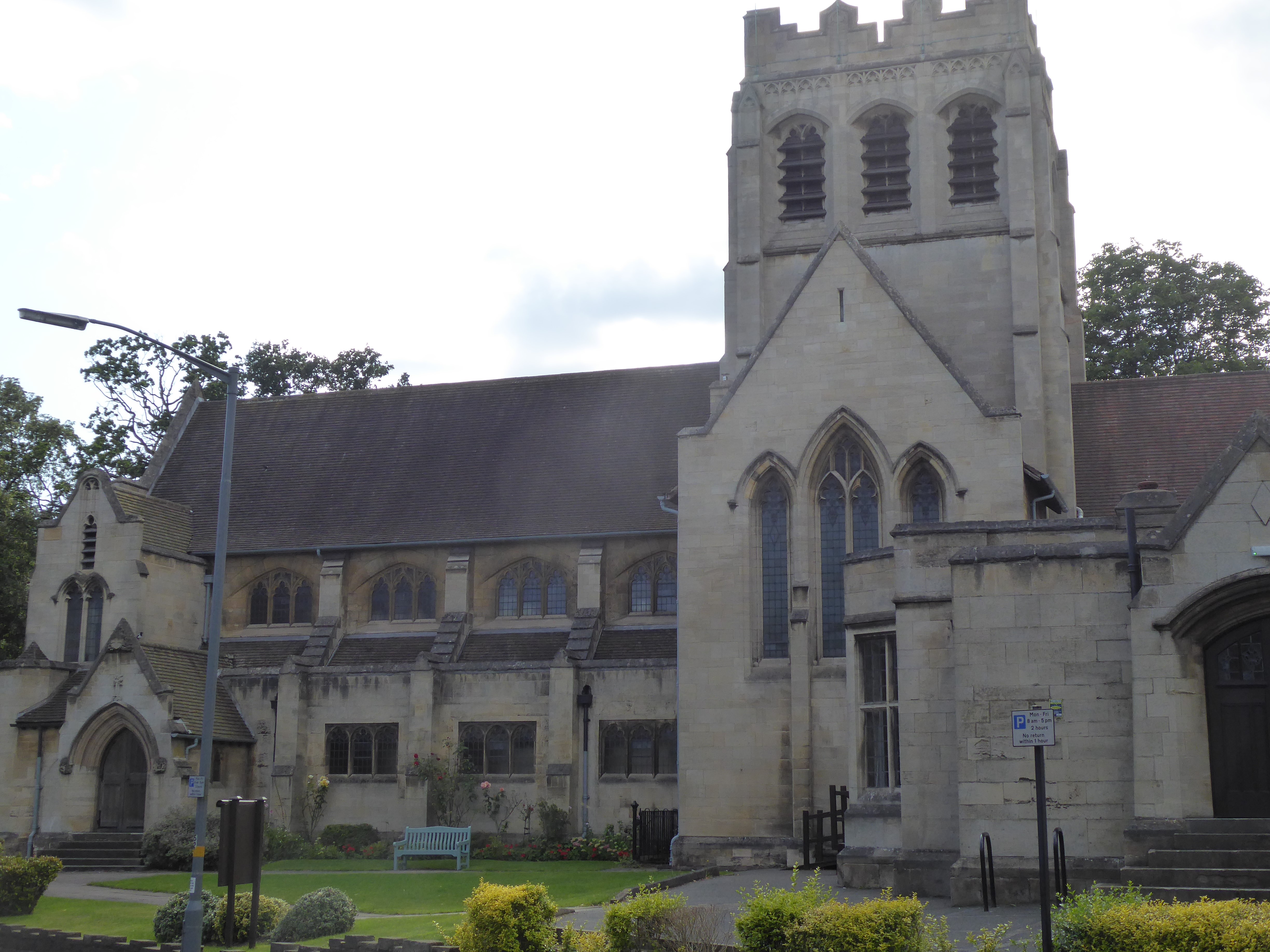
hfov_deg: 38.9
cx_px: 635
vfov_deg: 29.7
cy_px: 476
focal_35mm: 49
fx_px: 1798
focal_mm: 8.4
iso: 160
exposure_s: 1/640
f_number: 4
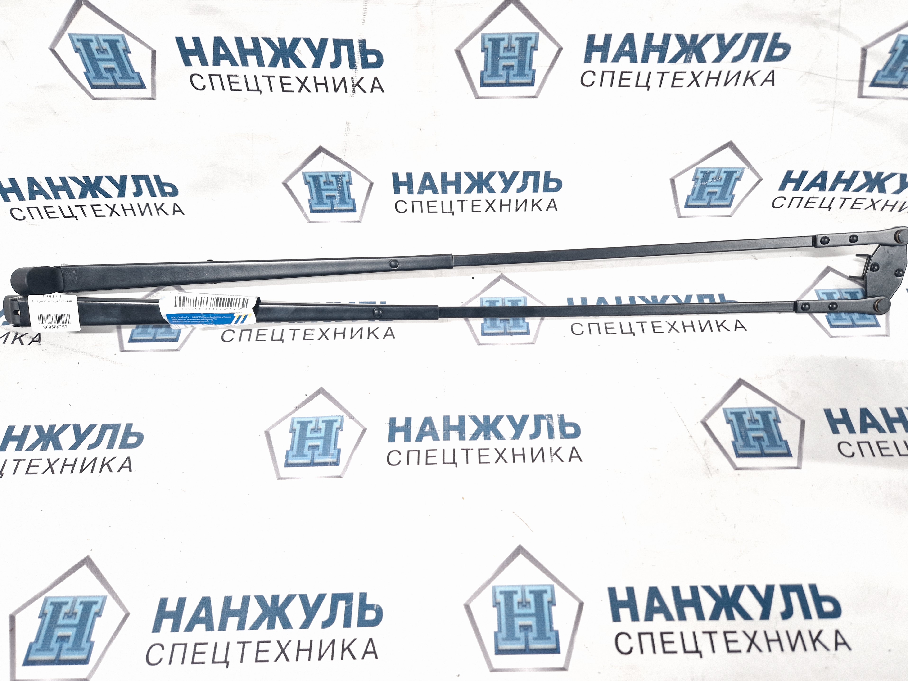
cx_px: 462
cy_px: 340
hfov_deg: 71.6
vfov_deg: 56.8
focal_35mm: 24
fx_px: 630
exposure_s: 1/25
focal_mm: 5.4
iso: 640
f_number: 1.8
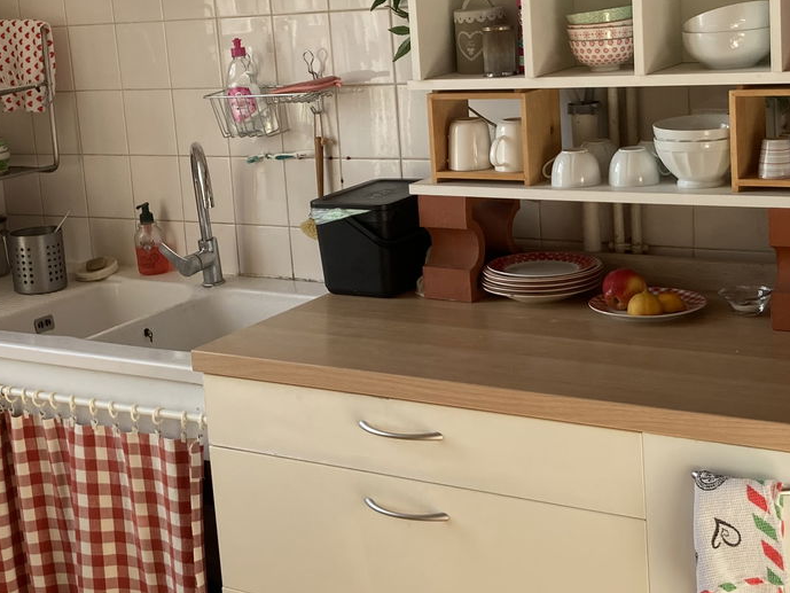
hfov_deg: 29.8
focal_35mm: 65
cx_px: 333
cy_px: 245
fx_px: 1484
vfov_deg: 22.6
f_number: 1.8
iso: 20
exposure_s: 1/164
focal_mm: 3.99
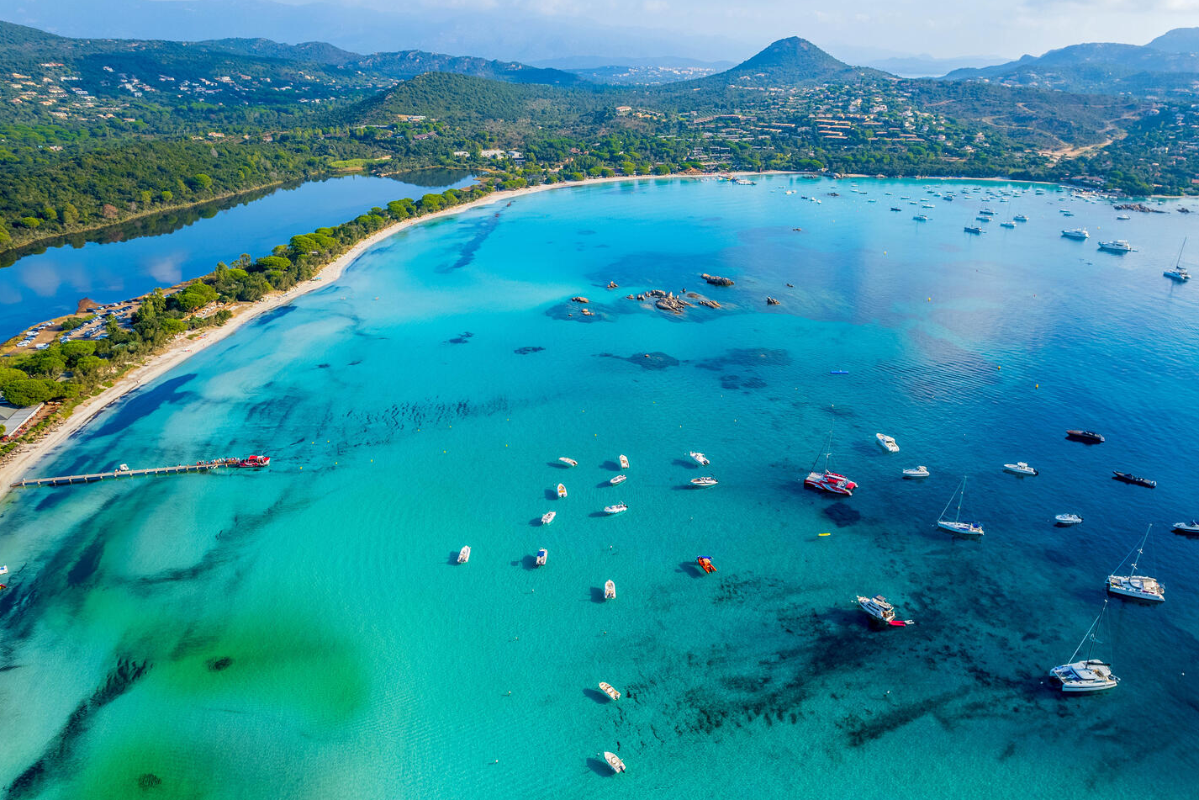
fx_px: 833
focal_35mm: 25
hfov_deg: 71.4
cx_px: 649
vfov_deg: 51.2
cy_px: 451
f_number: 2.8
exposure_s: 1/800
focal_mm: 8.4
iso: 100
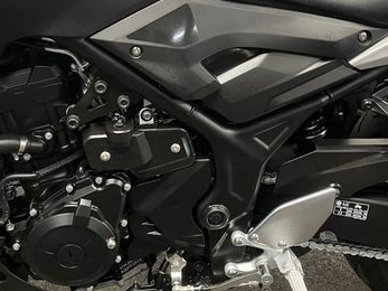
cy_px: 65
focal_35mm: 48
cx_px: 173
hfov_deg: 39.6
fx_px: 538
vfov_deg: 29.7
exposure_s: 1/50
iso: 320
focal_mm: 5.1
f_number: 1.6
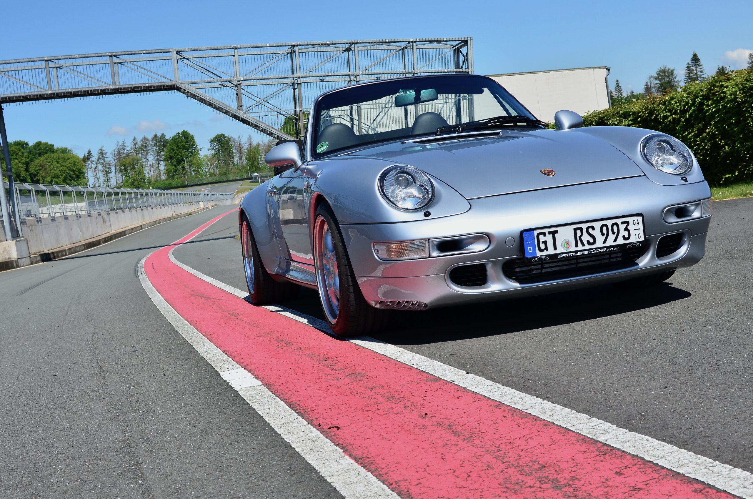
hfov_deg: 41.2
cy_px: 250
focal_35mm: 48
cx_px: 376
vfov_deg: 28.0
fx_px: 1002
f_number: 10
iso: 200
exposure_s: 1/500
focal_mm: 32
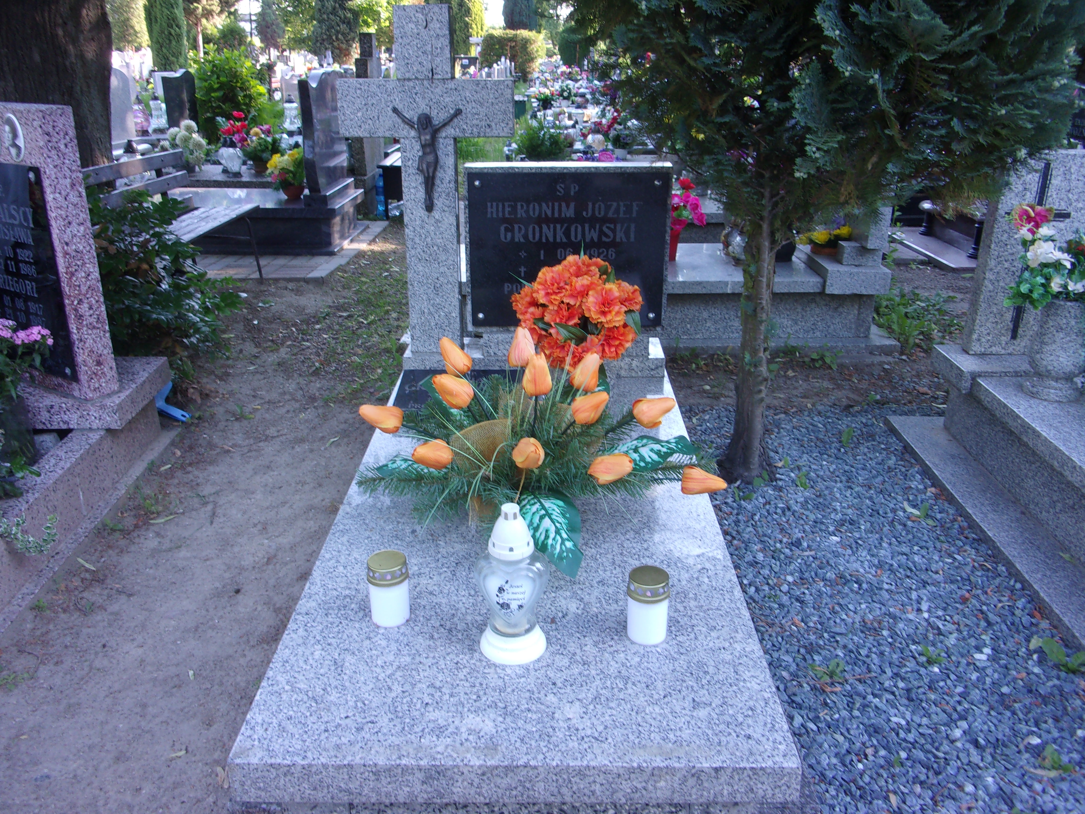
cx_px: 542
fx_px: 878
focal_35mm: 28
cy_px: 407
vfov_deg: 49.7
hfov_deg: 63.4
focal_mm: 5.1
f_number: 3.9
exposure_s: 1/34
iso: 83
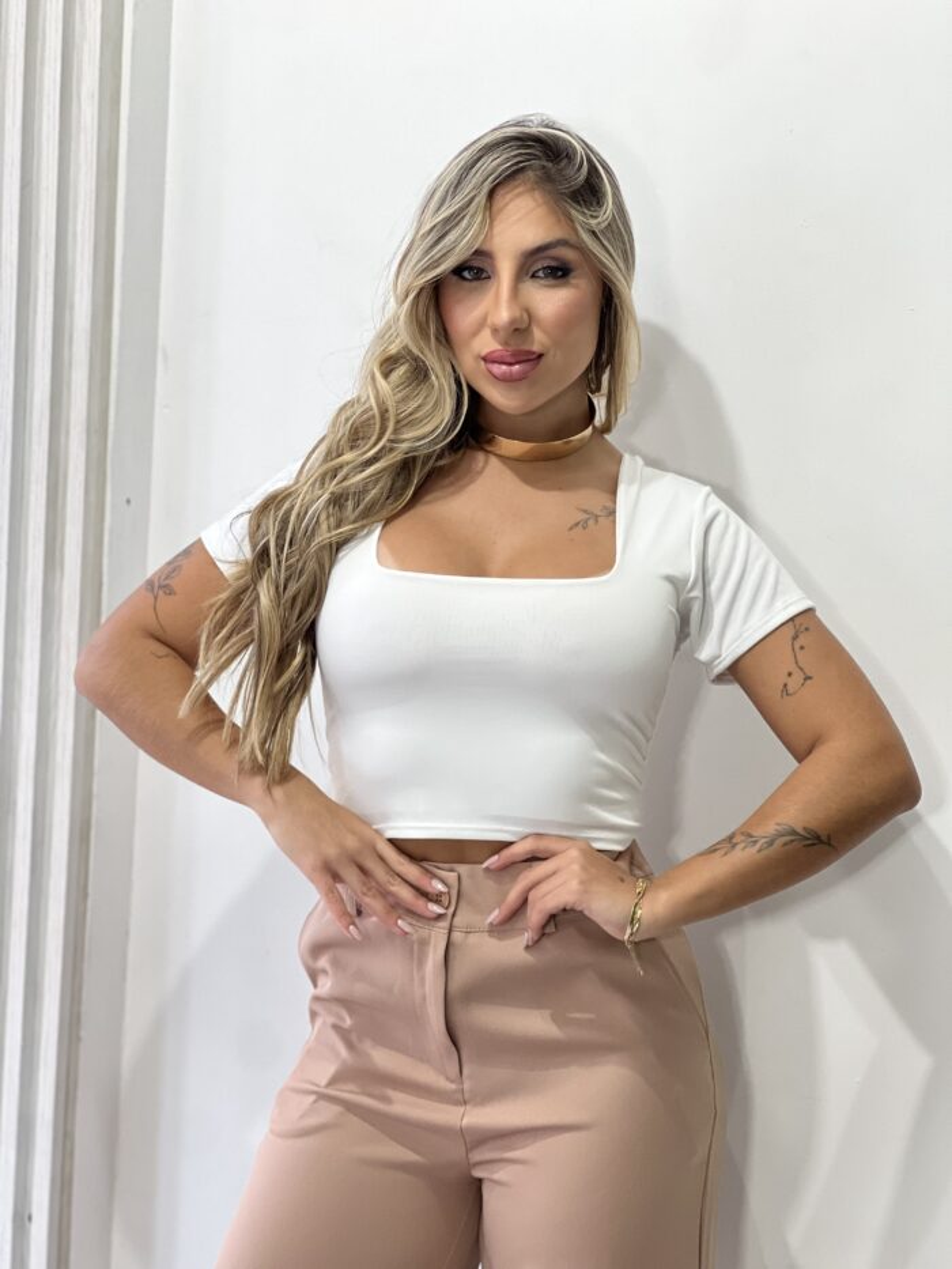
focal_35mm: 77
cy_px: 634
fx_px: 2823
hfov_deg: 19.1
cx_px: 476
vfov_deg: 25.3
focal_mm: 9
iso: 160
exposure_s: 1/120
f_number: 2.8
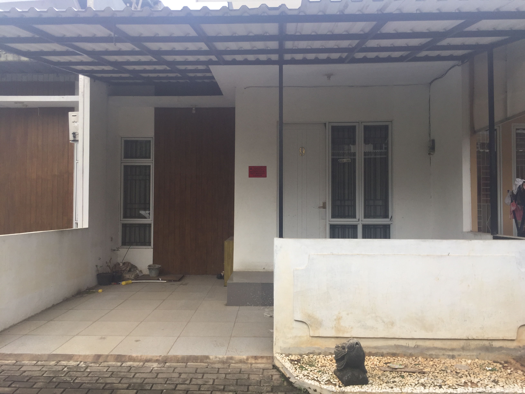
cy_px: 197
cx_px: 262
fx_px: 440
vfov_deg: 48.2
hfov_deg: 61.7
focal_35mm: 29
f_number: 2.2
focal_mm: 4.15
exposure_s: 1/694
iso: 32
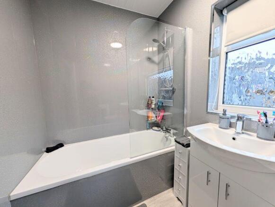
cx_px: 138
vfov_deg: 94.6
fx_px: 95
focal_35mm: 12
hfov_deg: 110.5
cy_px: 104
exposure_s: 1/77.4
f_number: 1.7
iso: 106
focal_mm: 2.02
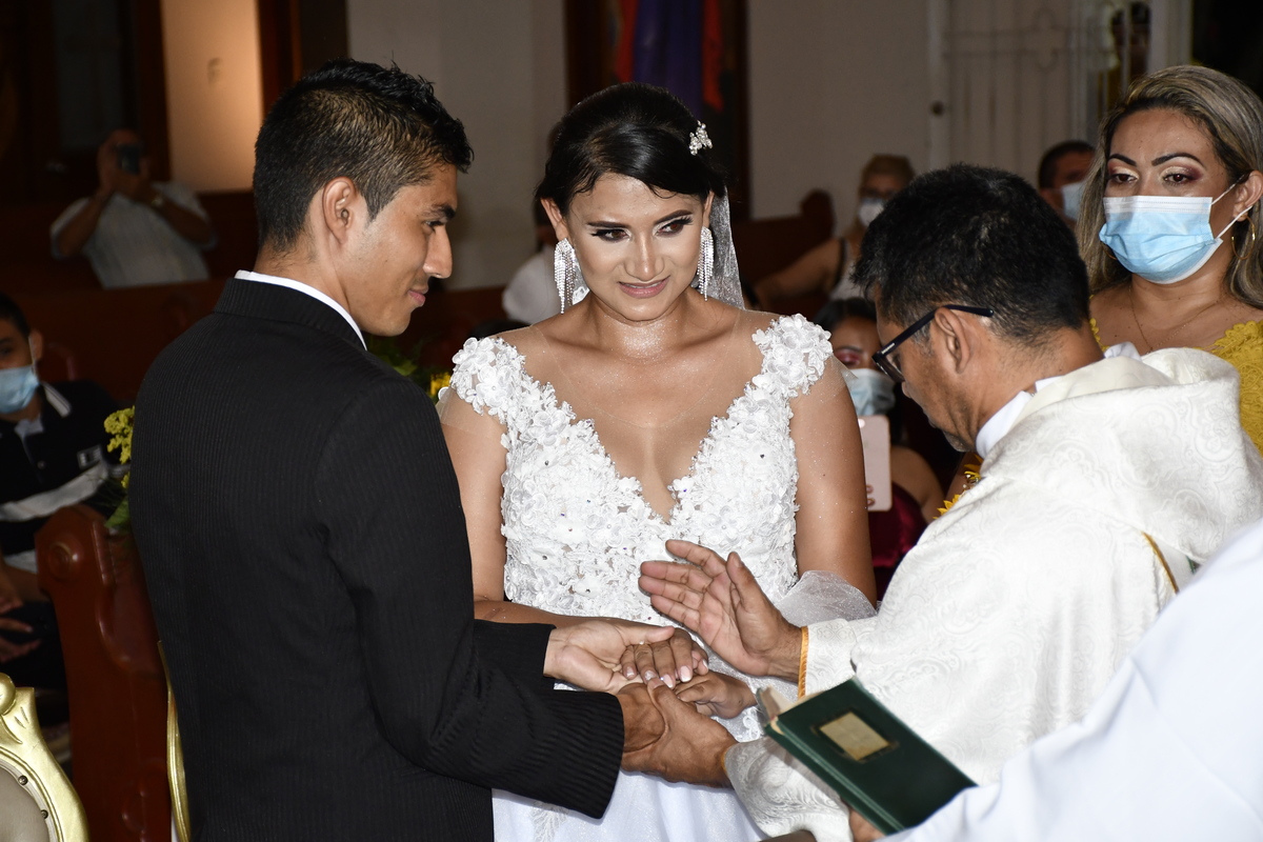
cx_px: 632
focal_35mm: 112
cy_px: 421
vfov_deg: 12.2
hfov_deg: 18.3
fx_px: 3929
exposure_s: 1/60
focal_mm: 75
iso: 1250
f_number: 5
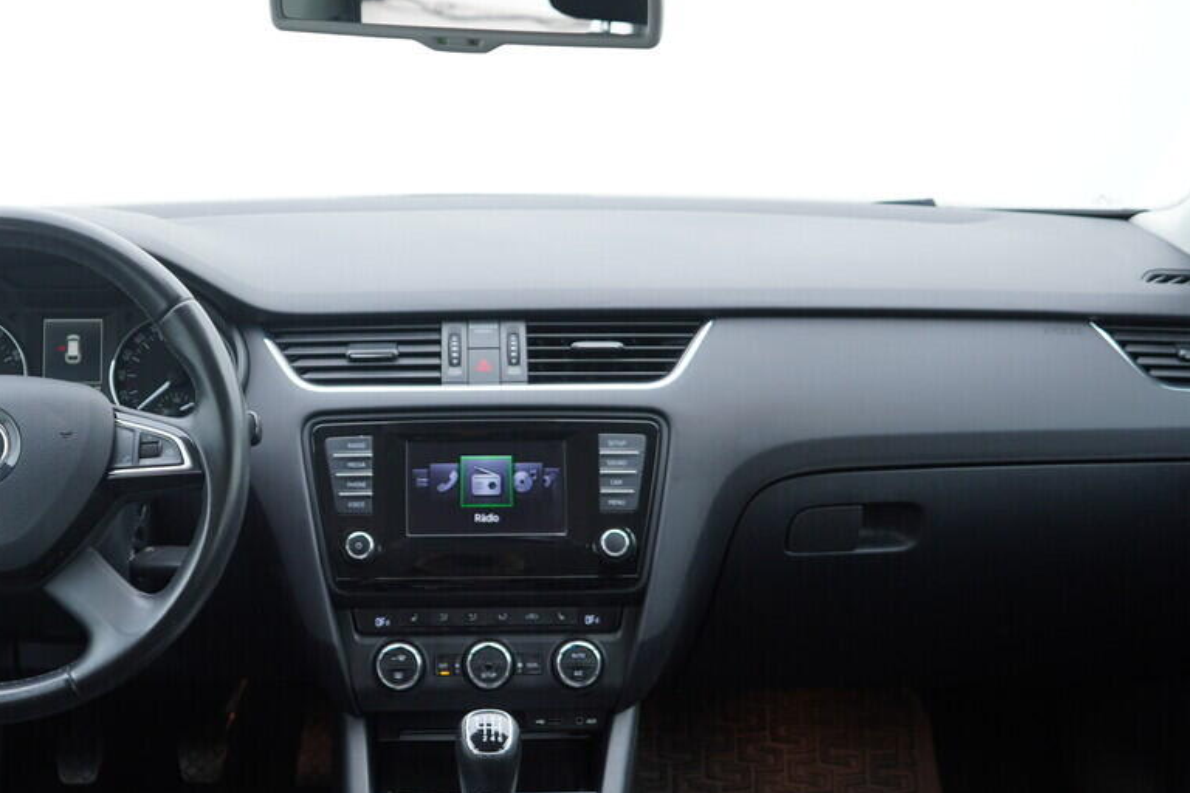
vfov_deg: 28.0
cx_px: 462
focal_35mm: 48
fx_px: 1587
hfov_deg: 40.9
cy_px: 473
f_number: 2.8
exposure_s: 1/40
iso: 160
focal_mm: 24
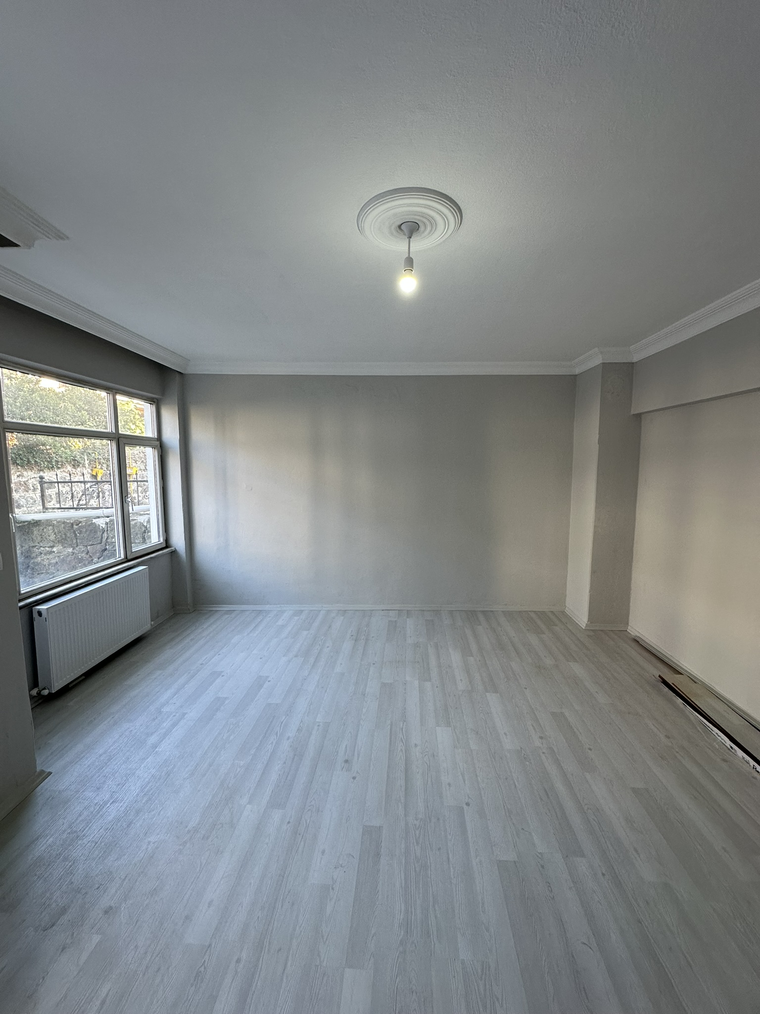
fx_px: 410
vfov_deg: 102.1
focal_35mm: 14
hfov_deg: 85.7
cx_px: 380
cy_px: 507
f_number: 2.2
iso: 100
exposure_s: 1/100
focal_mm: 2.22
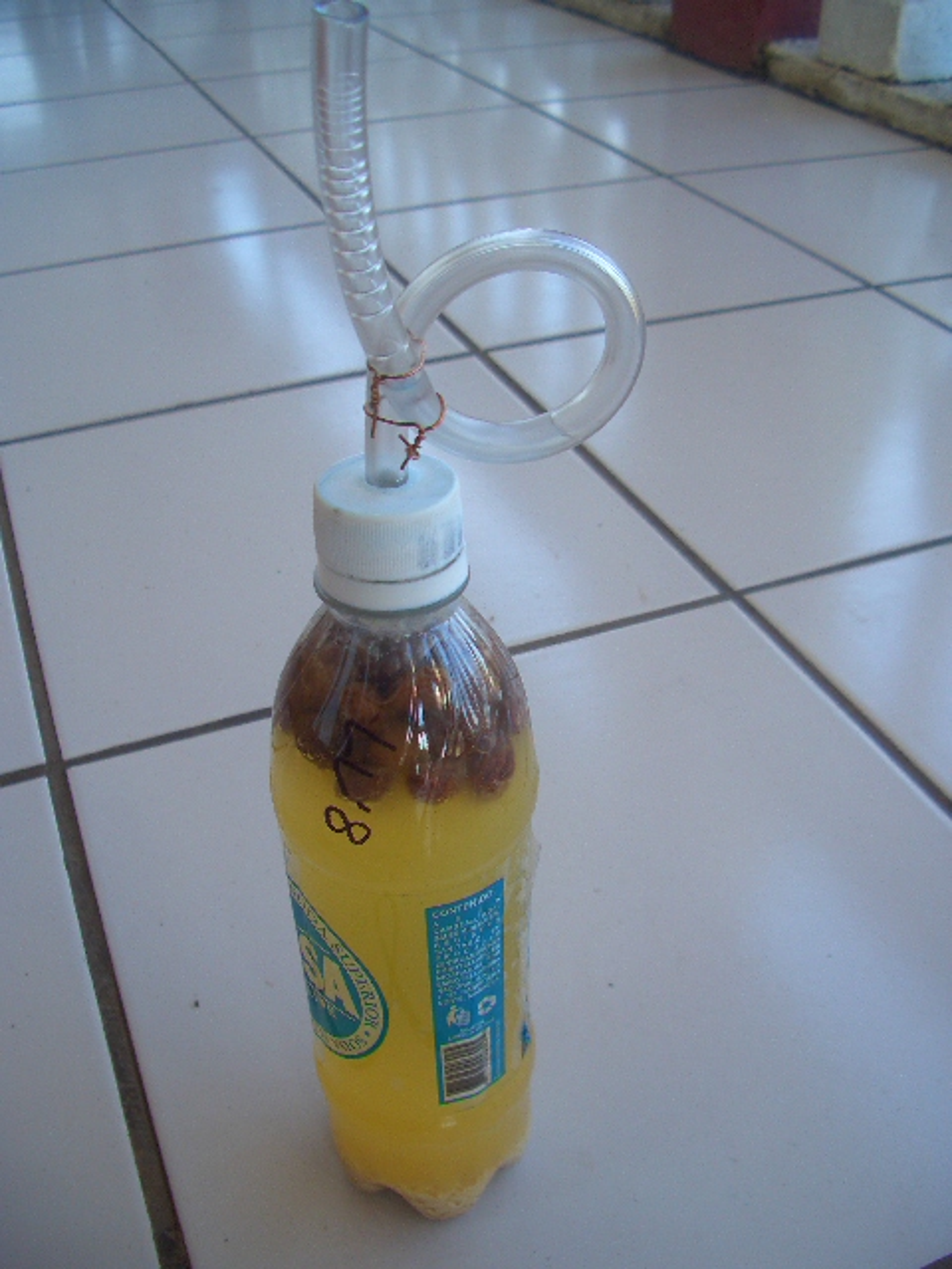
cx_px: 476
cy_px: 634
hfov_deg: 40.7
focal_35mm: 35
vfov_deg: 52.6
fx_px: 1283
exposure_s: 1/125
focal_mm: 5.8
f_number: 2.6
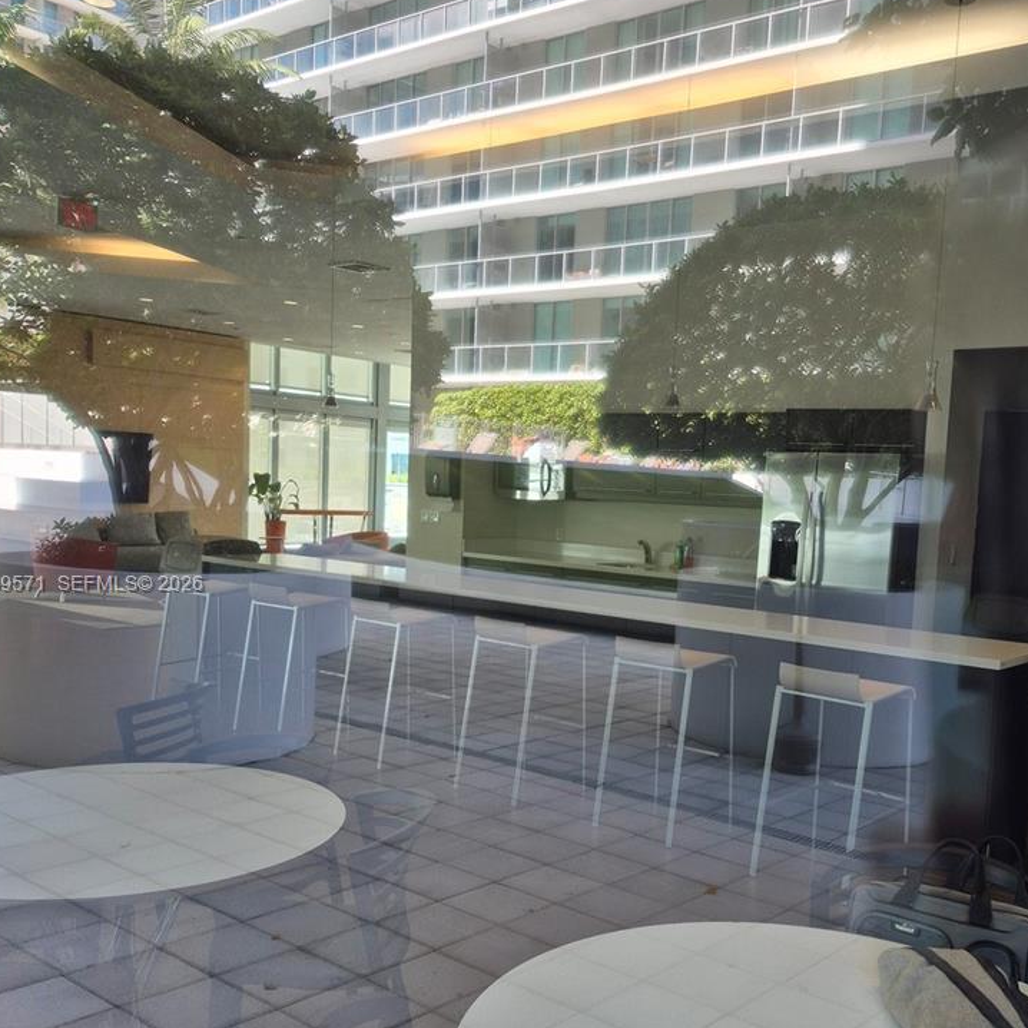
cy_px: 586
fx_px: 1142
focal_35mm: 34
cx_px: 583
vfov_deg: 48.3
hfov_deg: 48.3
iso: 50
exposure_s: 1/180
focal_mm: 5.4
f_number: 1.8
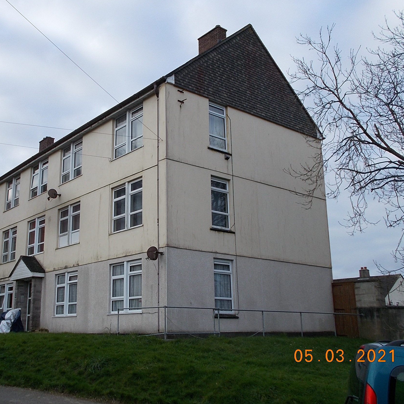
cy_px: 198
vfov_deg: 40.9
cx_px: 149
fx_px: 541
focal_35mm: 41
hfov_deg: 40.6
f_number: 3.6
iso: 80
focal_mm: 6
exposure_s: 1/250
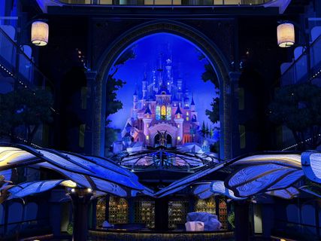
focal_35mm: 48
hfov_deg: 39.7
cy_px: 120
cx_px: 160
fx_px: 445
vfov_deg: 30.3
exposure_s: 1/50
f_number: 1.78
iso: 250
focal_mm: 6.76
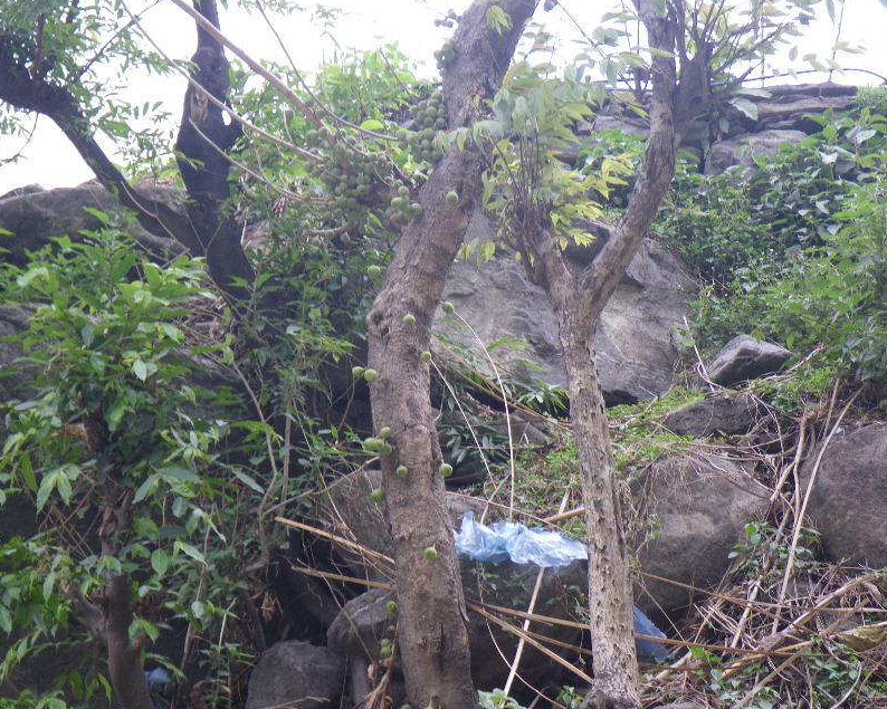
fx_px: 1706
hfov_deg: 29.1
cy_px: 353
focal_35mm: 65
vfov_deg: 23.5
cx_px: 447
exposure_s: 1/80
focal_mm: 11.1
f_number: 4.6
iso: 160
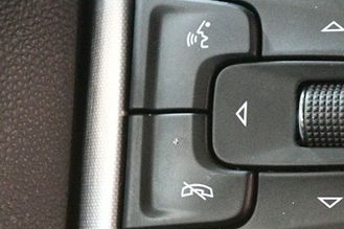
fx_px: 1003
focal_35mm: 105
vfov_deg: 13.0
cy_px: 155
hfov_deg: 19.1
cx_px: 318
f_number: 5
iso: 12800
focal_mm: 36
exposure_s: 1/20
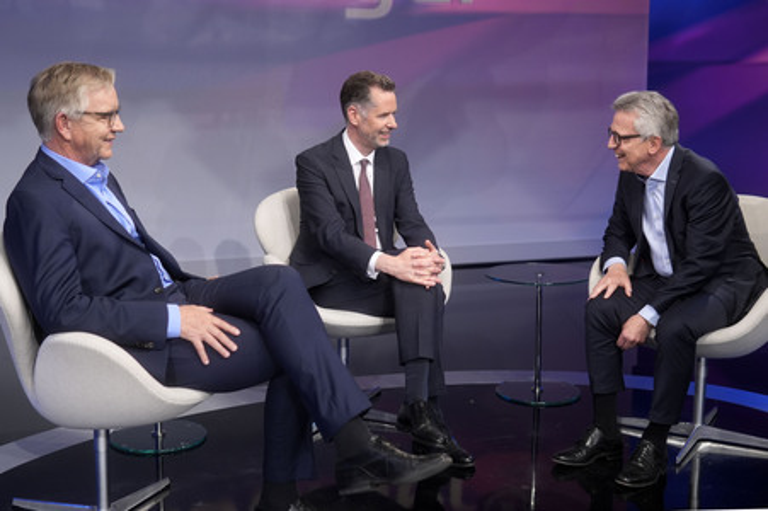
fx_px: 959
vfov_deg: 29.8
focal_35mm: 45
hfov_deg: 43.6
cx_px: 384
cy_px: 256
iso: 640
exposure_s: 1/160
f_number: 2.2
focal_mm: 30
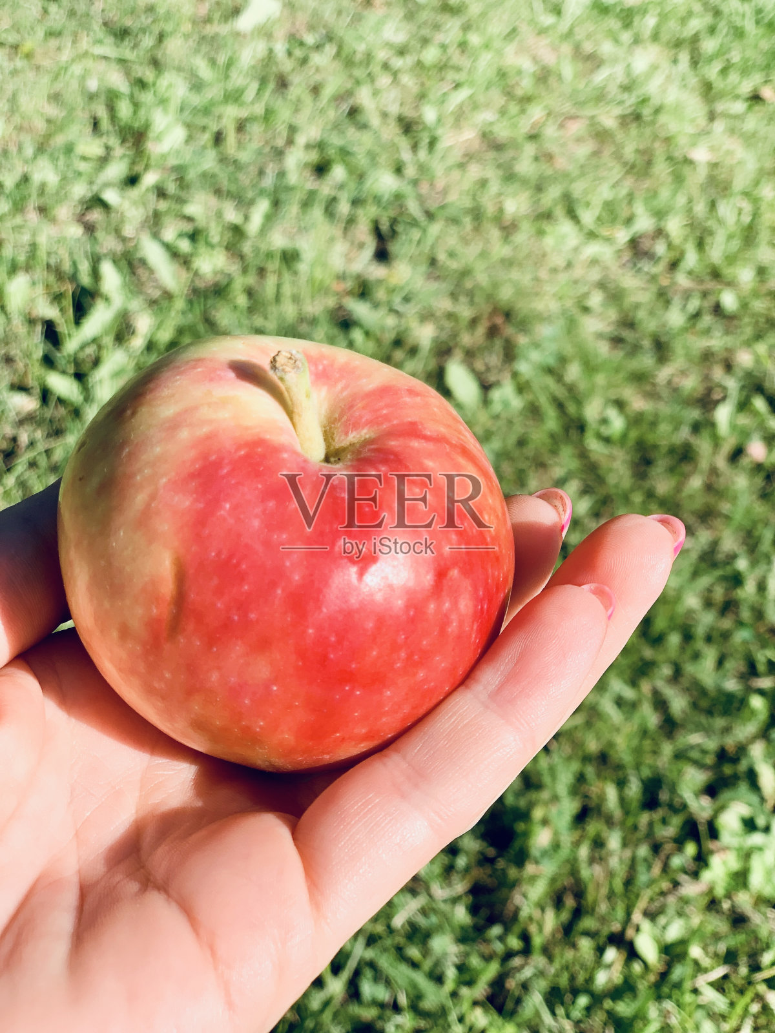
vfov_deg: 36.8
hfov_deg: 28.0
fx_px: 1552
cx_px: 388
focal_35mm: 52
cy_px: 516
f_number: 2.4
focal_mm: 6
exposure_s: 1/841
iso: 16
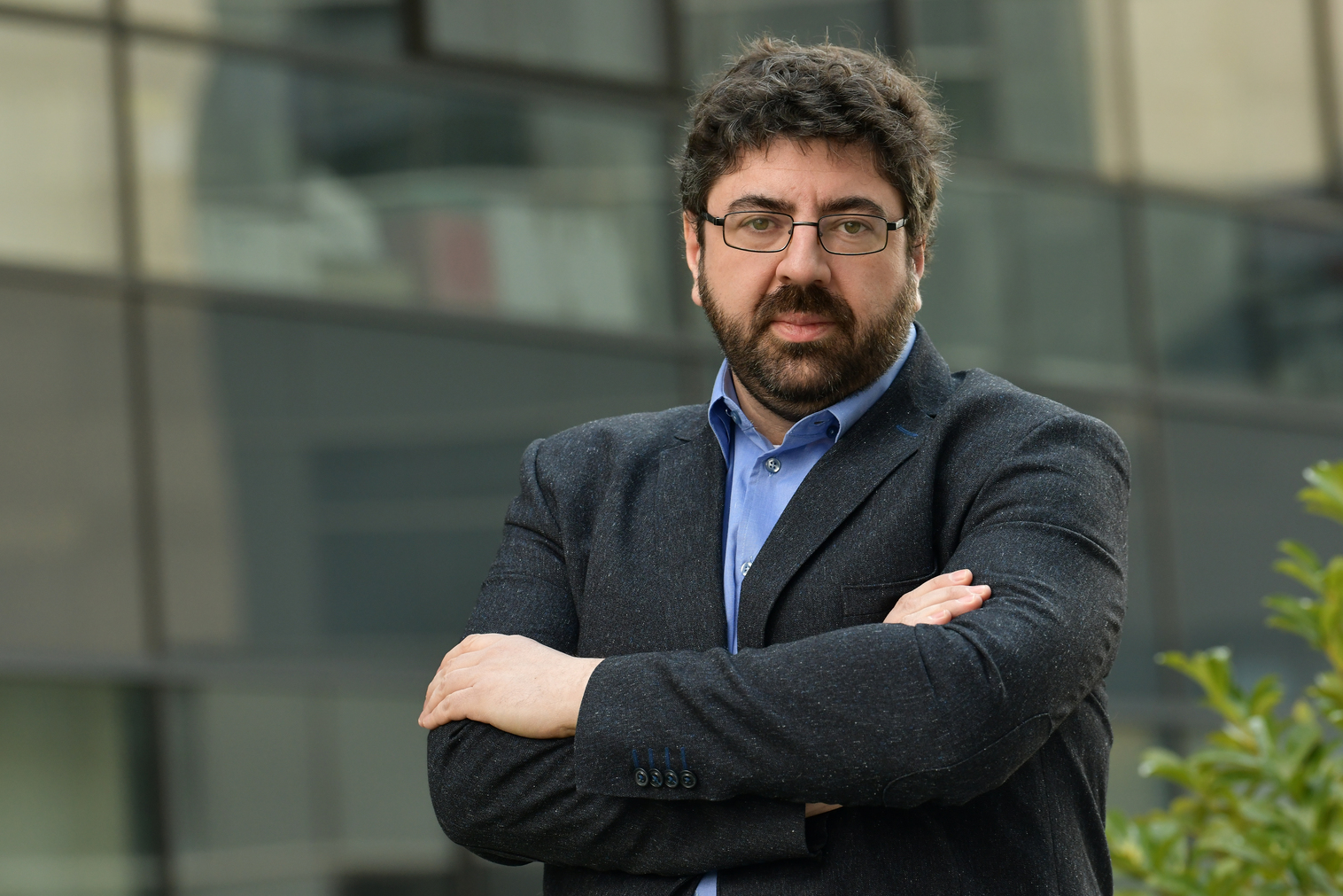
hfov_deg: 11.2
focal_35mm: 184
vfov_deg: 7.5
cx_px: 650
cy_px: 425
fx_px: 6864
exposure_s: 1/640
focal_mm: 155
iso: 1000
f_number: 5
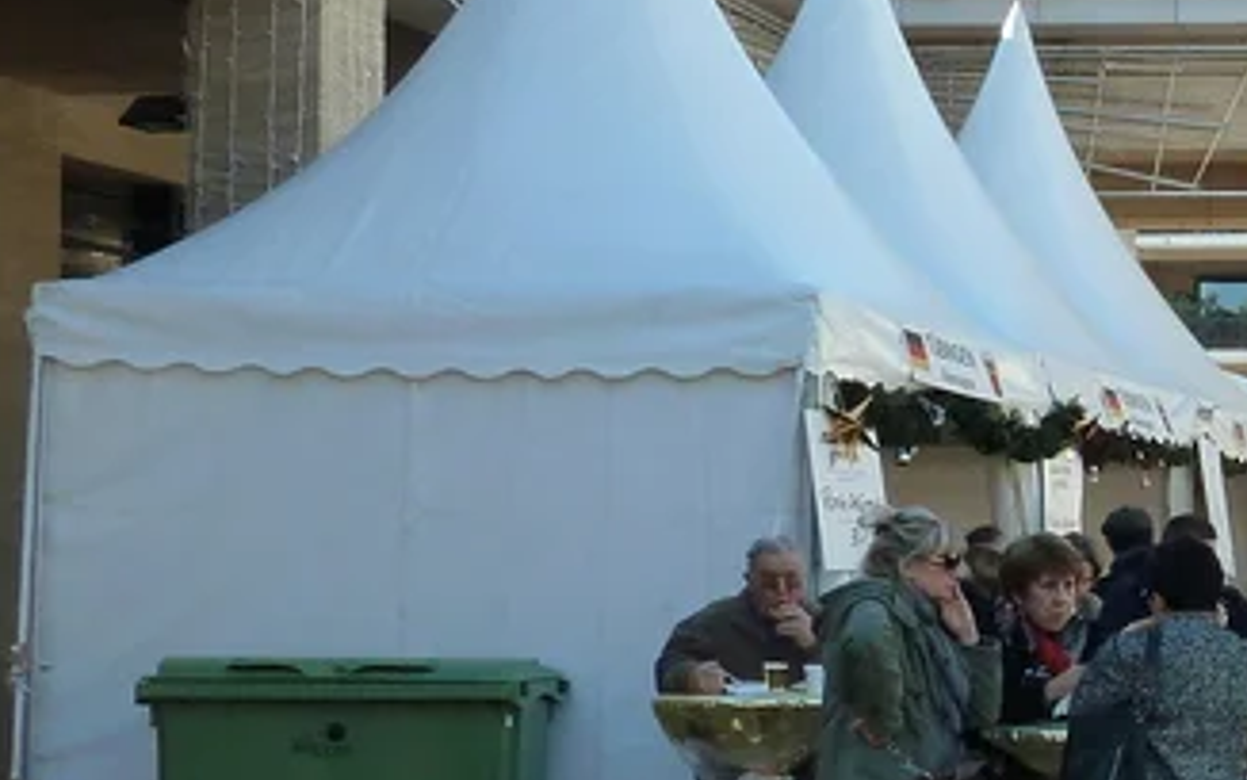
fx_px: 3060
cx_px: 1939
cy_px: 581
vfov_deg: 14.5
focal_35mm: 90
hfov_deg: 19.6
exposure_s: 1/200
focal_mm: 4.4
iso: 125
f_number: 4
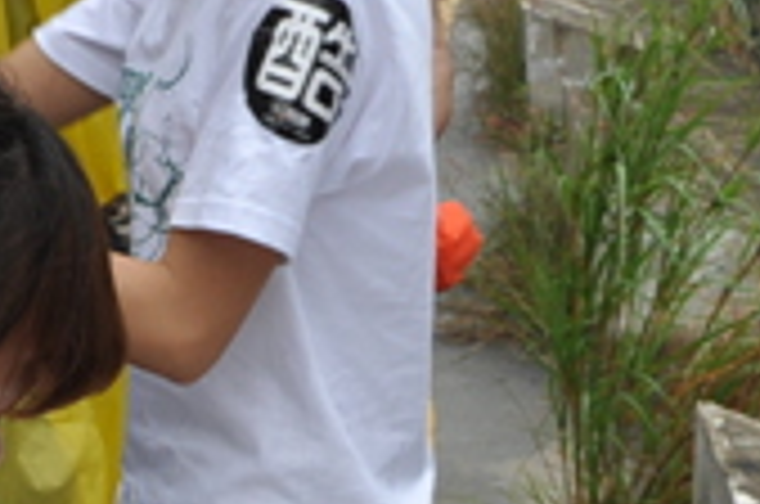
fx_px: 3287
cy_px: 691
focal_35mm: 156
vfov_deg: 8.6
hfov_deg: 13.2
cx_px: 319
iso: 250
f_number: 10
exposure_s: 1/160
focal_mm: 22
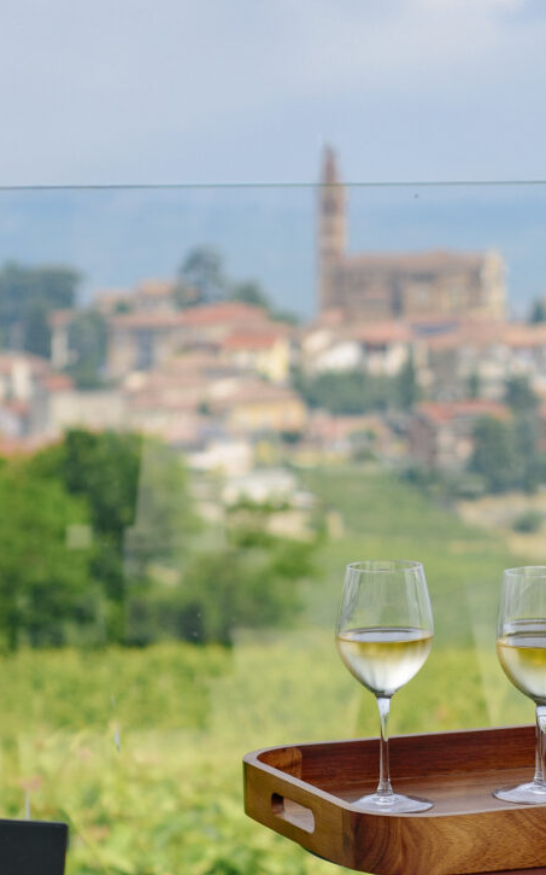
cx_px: 583
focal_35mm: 135
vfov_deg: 15.4
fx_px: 3215
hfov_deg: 9.6
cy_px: 692
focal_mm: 50
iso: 100
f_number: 3.2
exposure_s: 1/1000
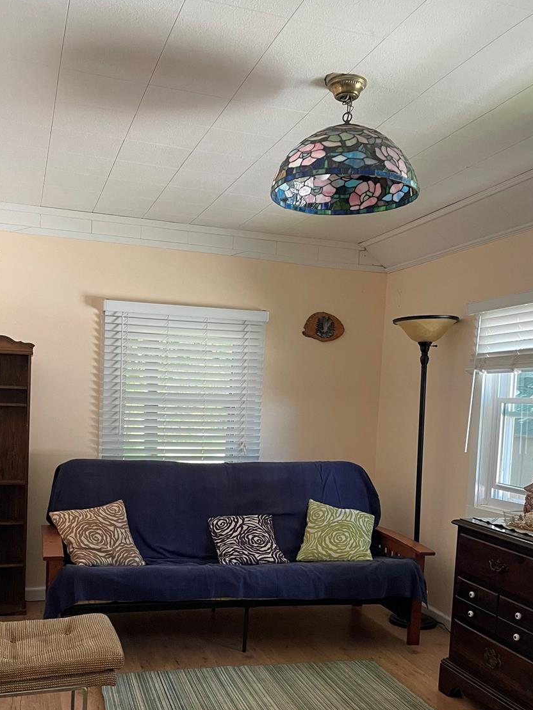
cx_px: 243
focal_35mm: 36
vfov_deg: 50.8
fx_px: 739
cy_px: 448
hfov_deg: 39.6
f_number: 1.6
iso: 125
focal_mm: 4.2
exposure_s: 1/74
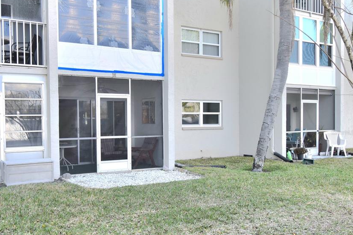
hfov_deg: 51.5
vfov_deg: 35.9
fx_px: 363
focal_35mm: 37
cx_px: 137
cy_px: 133
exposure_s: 1/250
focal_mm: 20
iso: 400
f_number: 8
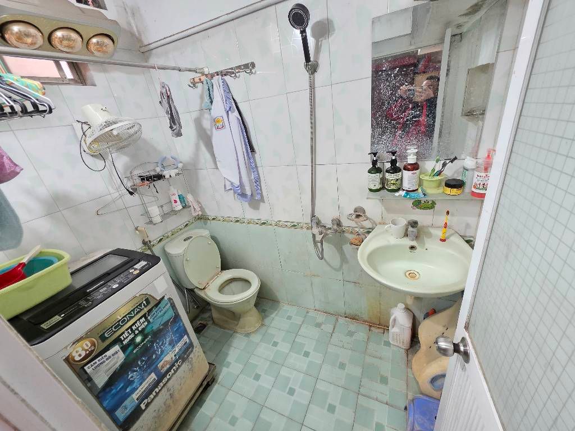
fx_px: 216
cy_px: 216
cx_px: 288
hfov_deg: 106.2
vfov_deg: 89.9
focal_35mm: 13
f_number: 1.9
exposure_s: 1/50.3
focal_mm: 2.2
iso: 400
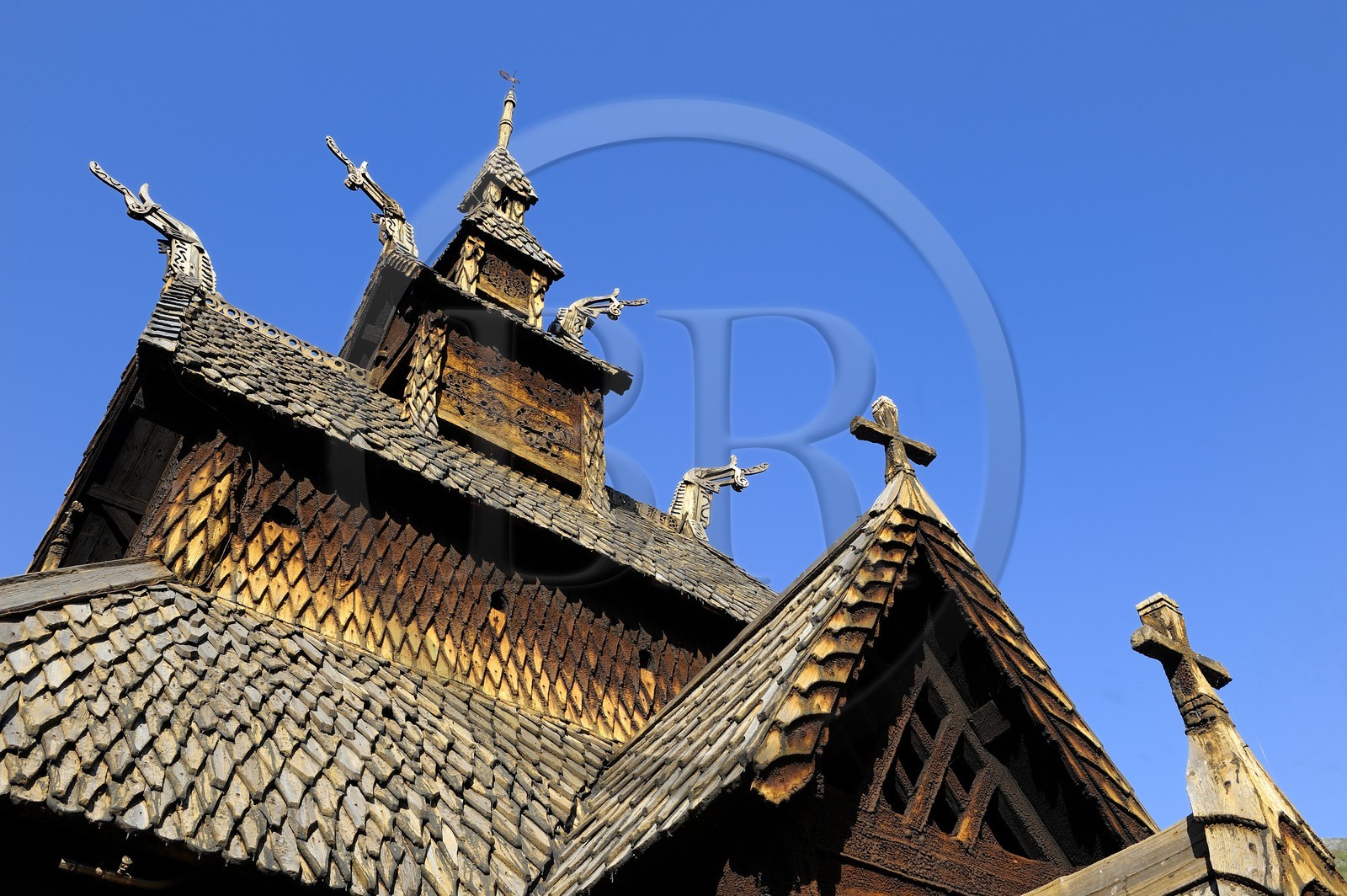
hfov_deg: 63.7
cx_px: 674
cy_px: 448
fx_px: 1084
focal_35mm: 29
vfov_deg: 44.9
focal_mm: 29
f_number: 11
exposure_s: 1/160
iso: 200
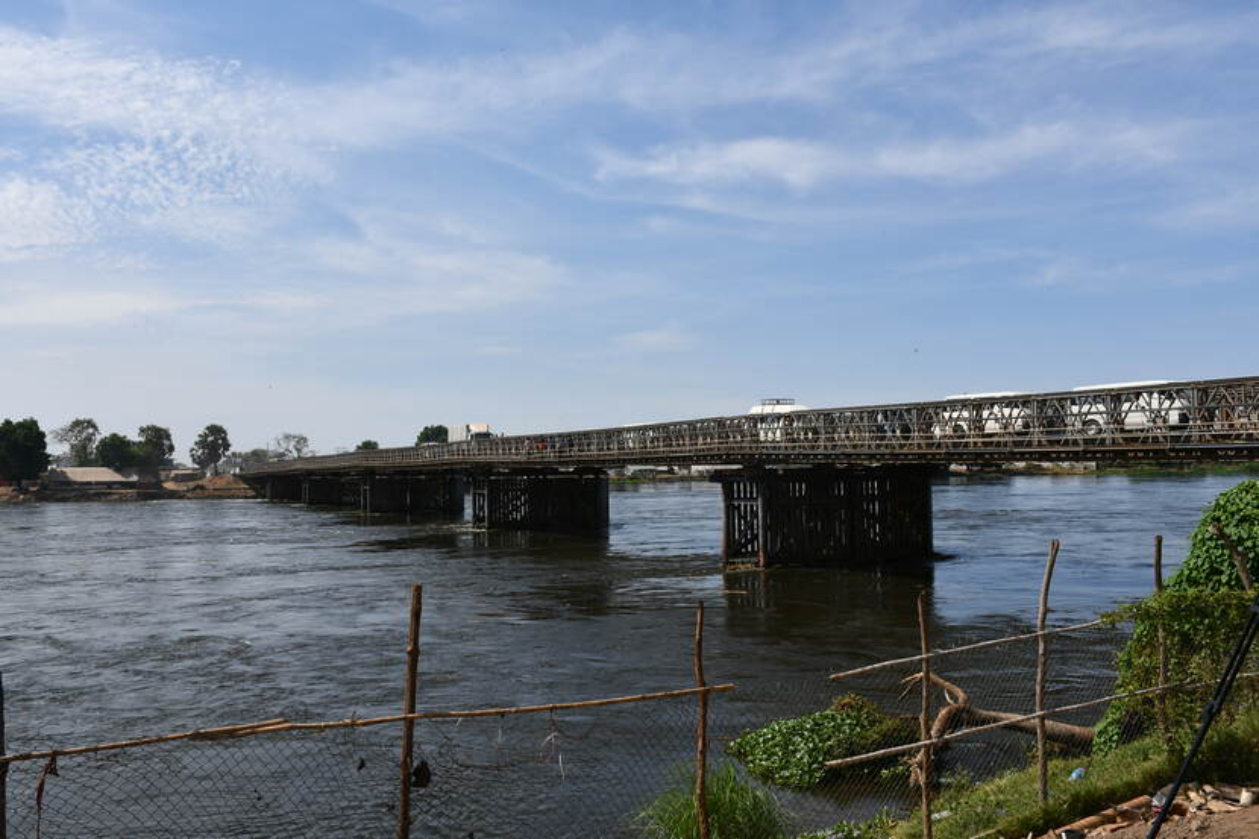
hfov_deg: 61.9
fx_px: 1049
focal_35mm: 30
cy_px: 420
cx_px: 630
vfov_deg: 43.6
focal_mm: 20
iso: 100
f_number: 10
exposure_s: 1/400
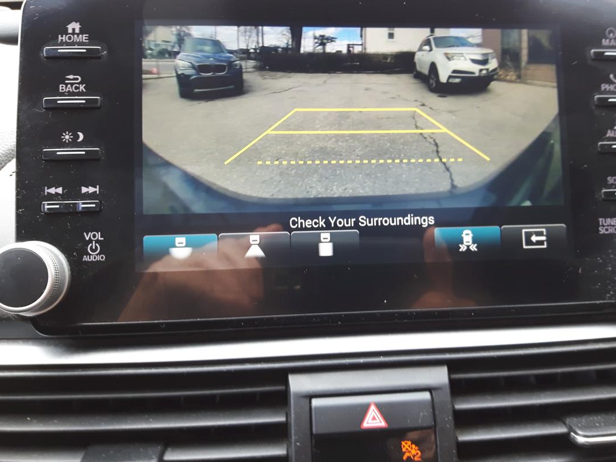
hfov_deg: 50.0
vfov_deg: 38.7
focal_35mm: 37
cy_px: 222
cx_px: 346
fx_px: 658
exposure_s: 1/50
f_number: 1.9
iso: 50
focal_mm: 3.7
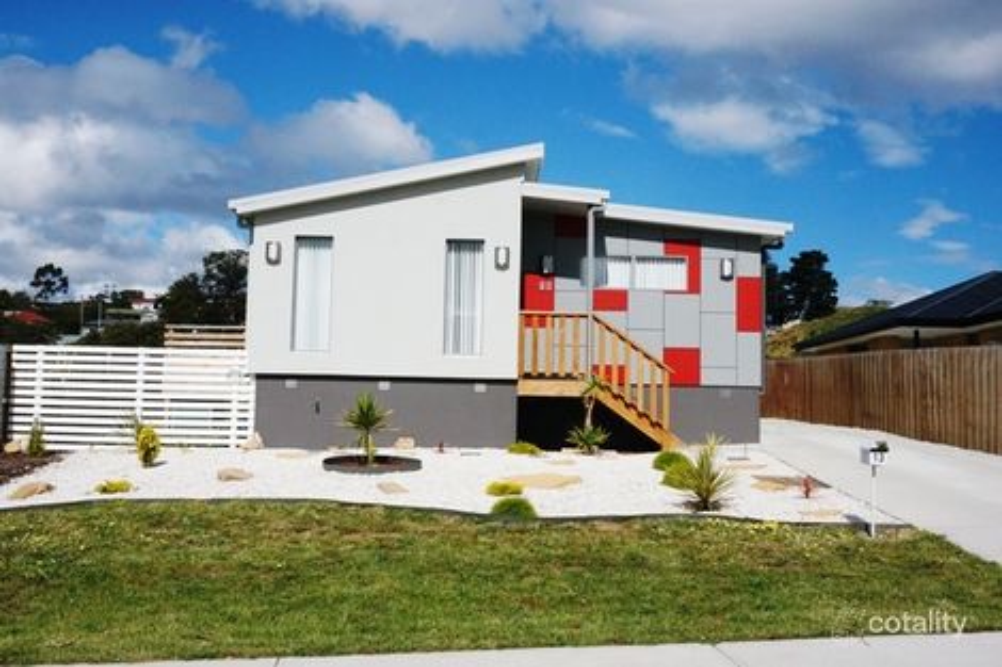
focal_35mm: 38
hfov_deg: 51.3
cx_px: 501
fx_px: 1043
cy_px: 334
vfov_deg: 35.5
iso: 3200
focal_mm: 25
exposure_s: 1/4000
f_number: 16
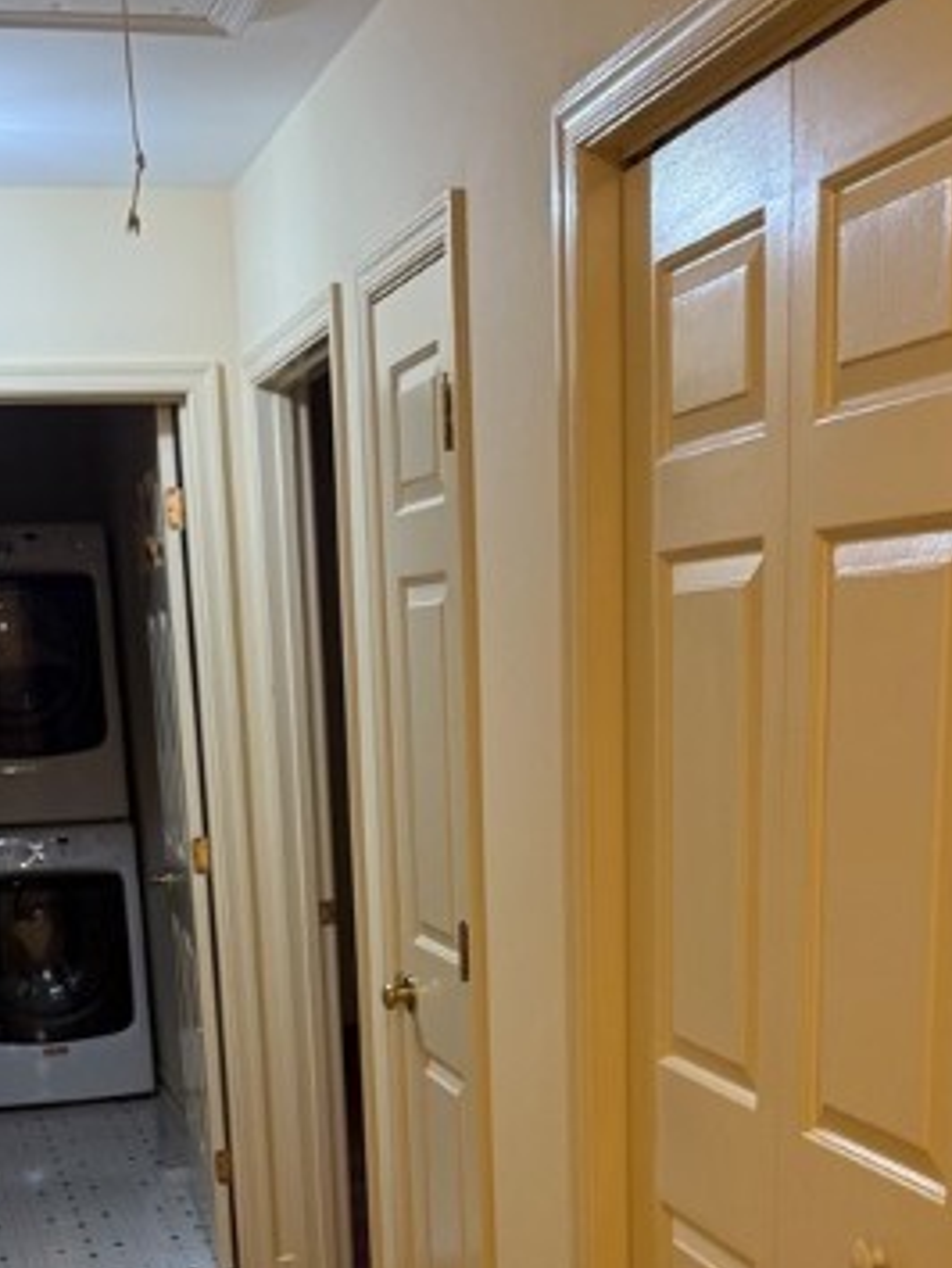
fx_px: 1904
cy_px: 1171
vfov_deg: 34.5
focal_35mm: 52
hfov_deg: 28.0
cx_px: 387
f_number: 1.78
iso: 250
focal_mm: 6.76
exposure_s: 1/60
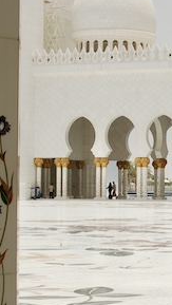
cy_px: 166
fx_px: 1003
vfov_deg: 17.3
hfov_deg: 9.4
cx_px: 298
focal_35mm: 124
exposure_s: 1/500
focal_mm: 38
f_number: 11
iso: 200
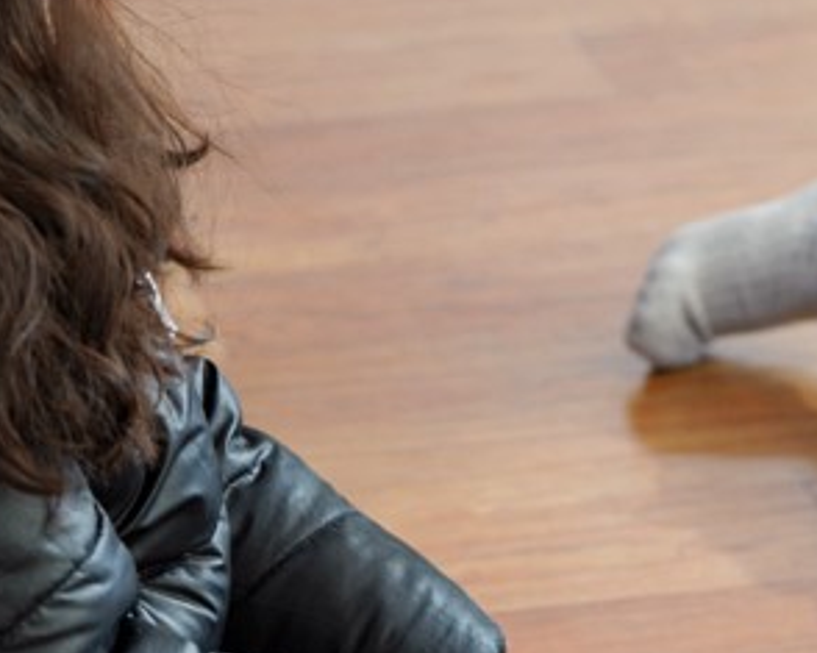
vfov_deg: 6.2
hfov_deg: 7.7
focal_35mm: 250
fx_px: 6043
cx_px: 875
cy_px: 389
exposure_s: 1/100
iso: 320
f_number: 4
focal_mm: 87
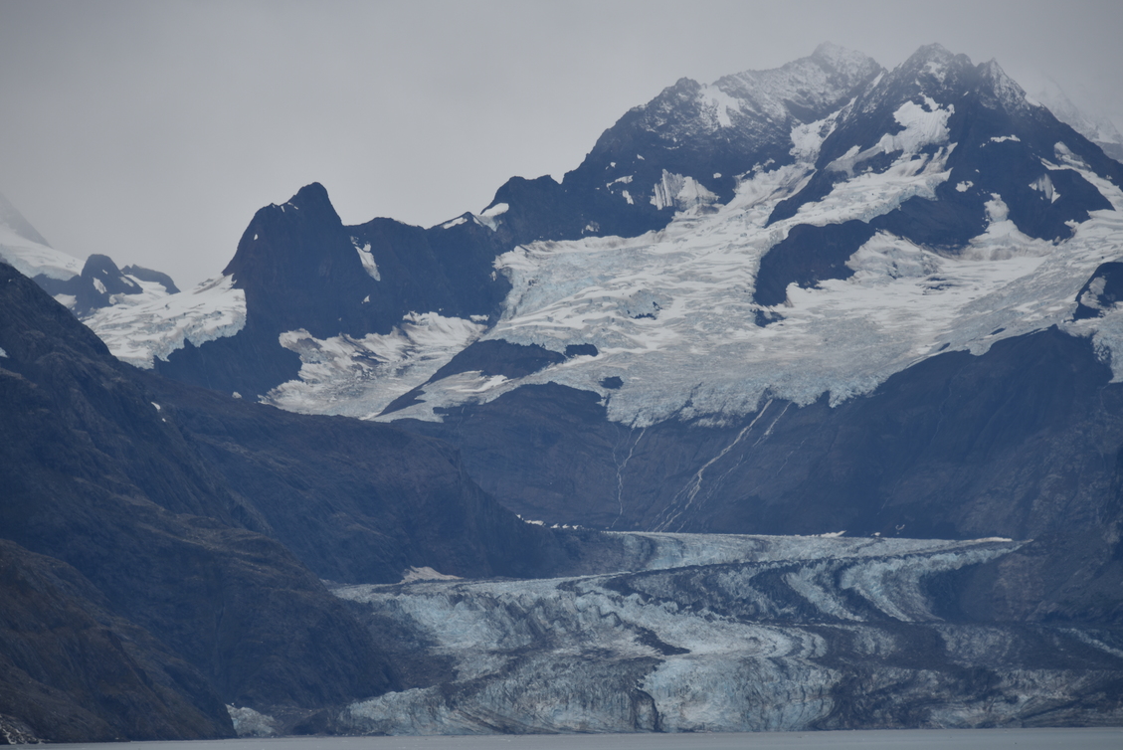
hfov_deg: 10.1
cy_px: 397
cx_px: 573
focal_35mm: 204
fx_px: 6367
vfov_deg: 6.7
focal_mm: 180
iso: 110
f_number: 5.6
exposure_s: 1/400
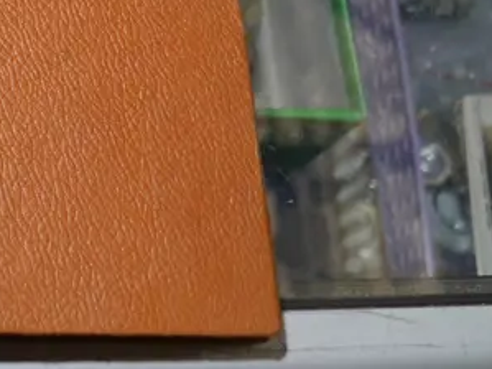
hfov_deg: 18.3
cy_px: -170
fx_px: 1364
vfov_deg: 14.4
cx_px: -229
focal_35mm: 96
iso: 200
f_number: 3.5
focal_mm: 14
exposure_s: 1/125
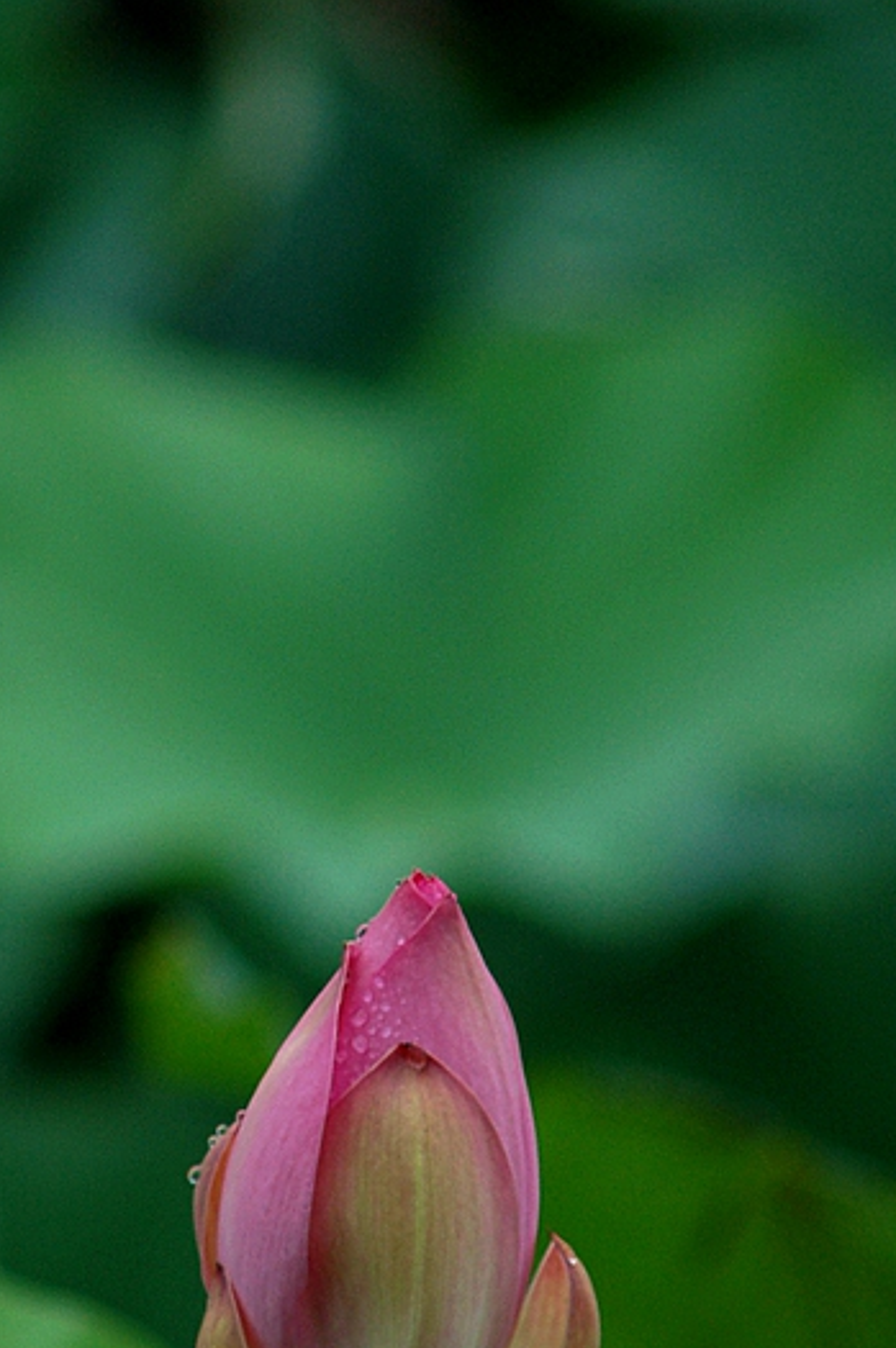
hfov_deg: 2.5
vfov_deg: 3.8
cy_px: 698
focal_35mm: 540
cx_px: 187
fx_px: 20198
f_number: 4.5
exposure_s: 1/125
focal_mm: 210
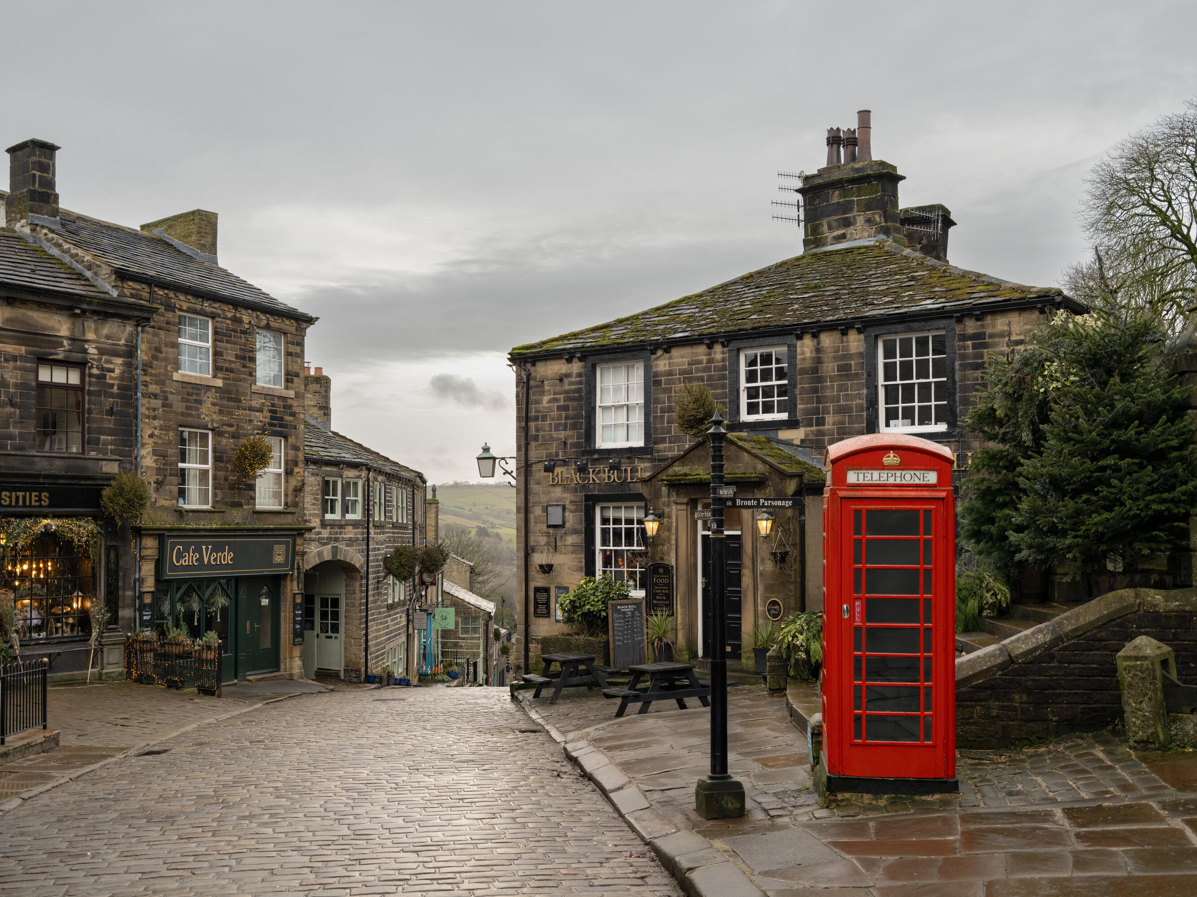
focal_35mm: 34
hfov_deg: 54.0
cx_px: 598
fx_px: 1176
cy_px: 448
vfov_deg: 41.8
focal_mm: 43.3
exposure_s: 1/125
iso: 800
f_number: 5.6
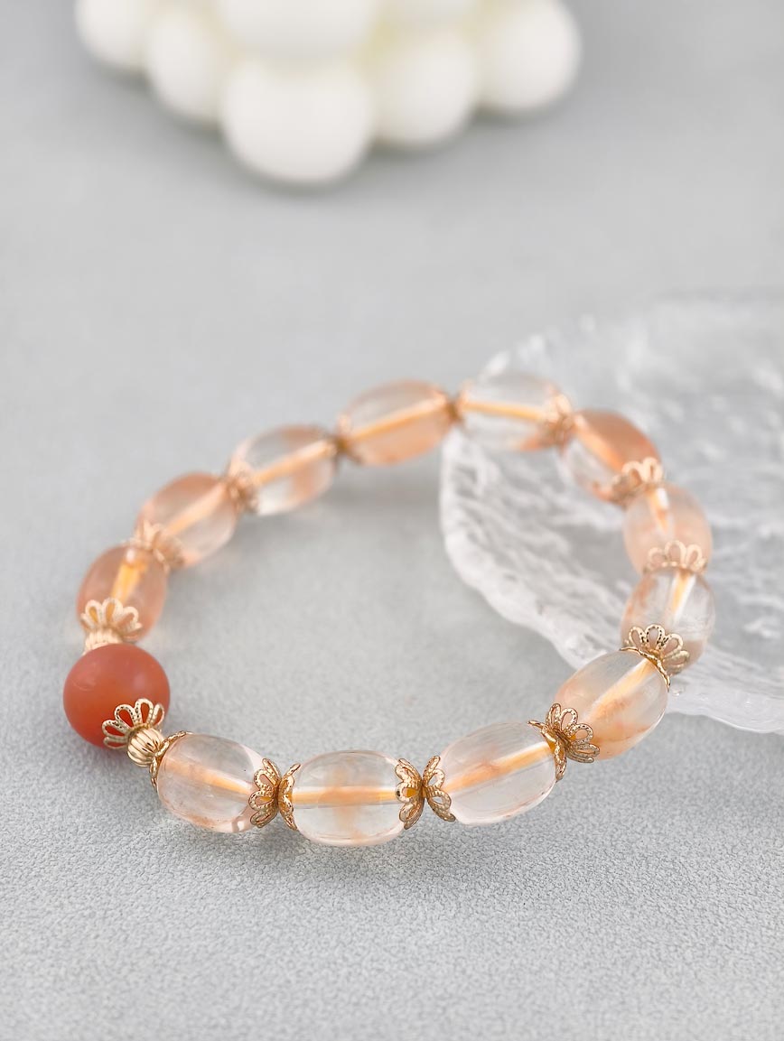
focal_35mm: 85
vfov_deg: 23.0
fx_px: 2561
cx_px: 392
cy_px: 520
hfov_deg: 17.4
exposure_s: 1/160
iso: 125
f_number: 2.67
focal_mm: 22.48
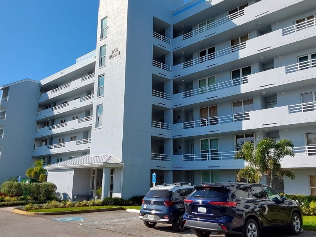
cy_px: 106
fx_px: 319
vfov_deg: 40.6
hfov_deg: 52.6
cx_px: 157
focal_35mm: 35
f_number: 1.9
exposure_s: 1/2368
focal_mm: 2.91
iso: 50
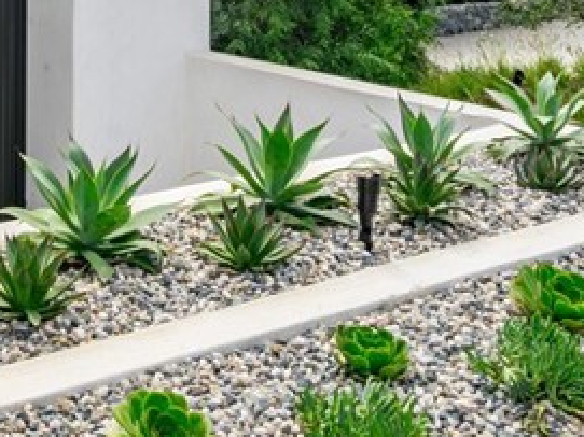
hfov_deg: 26.0
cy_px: -160
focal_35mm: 69
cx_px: -58
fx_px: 1164
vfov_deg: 19.3
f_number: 11
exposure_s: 1/8000
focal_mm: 19
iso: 1250
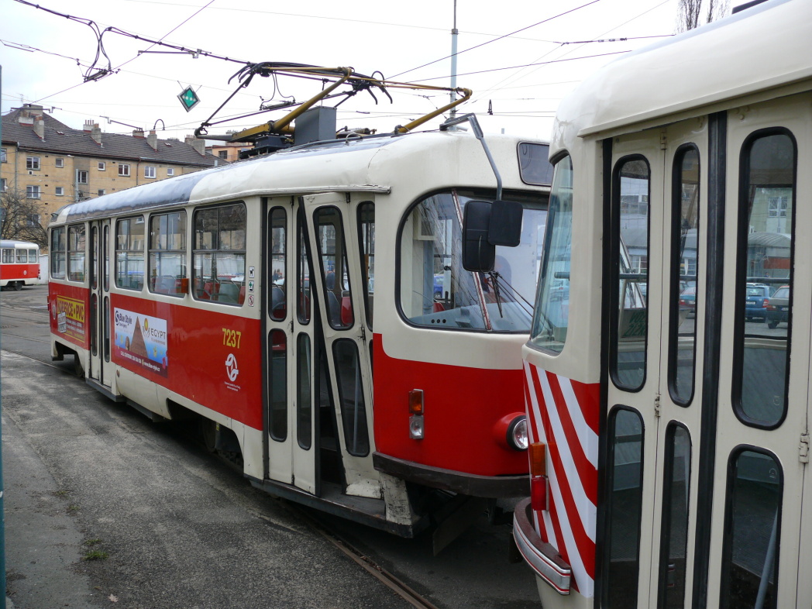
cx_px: 406
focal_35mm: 35
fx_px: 821
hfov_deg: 52.6
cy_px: 304
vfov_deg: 40.7
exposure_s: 1/80
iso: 100
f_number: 2.8
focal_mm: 7.4
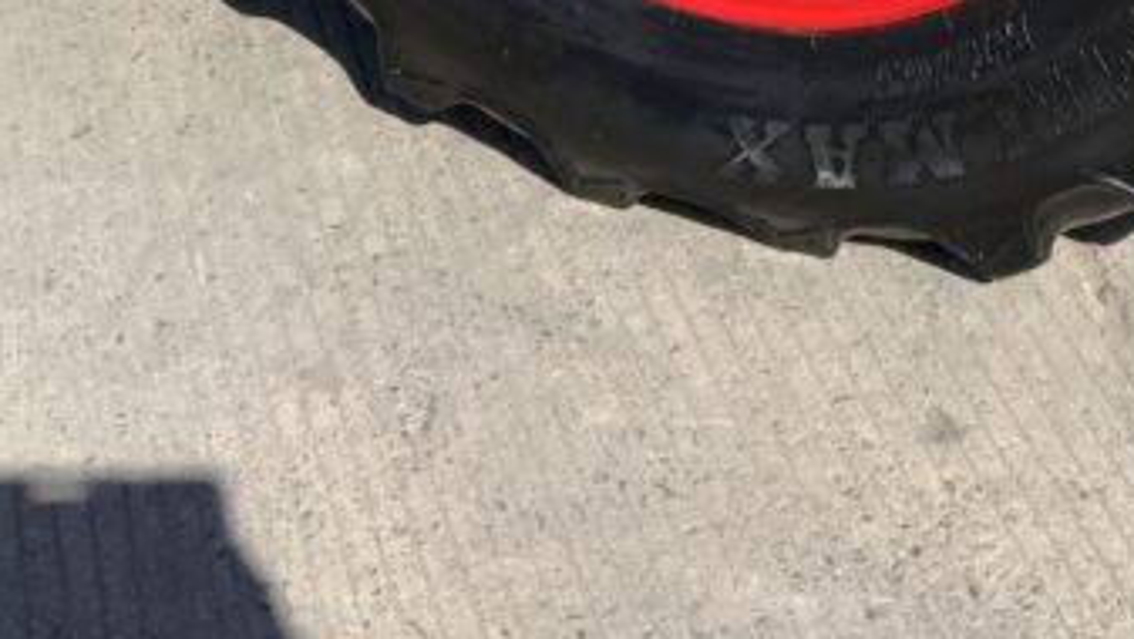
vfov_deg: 11.5
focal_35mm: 96
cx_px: 1127
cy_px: -592
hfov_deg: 21.5
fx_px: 2888
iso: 16
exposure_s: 1/1279
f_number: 1.8
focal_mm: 3
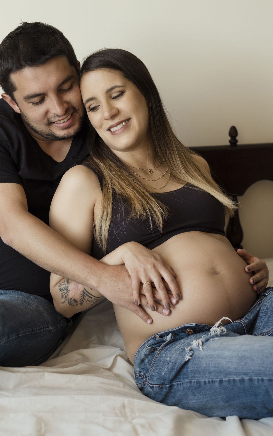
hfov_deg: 14.1
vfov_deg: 22.3
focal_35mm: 93
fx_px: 1107
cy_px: 209
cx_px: 143
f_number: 2.8
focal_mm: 56
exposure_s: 1/60
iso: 400
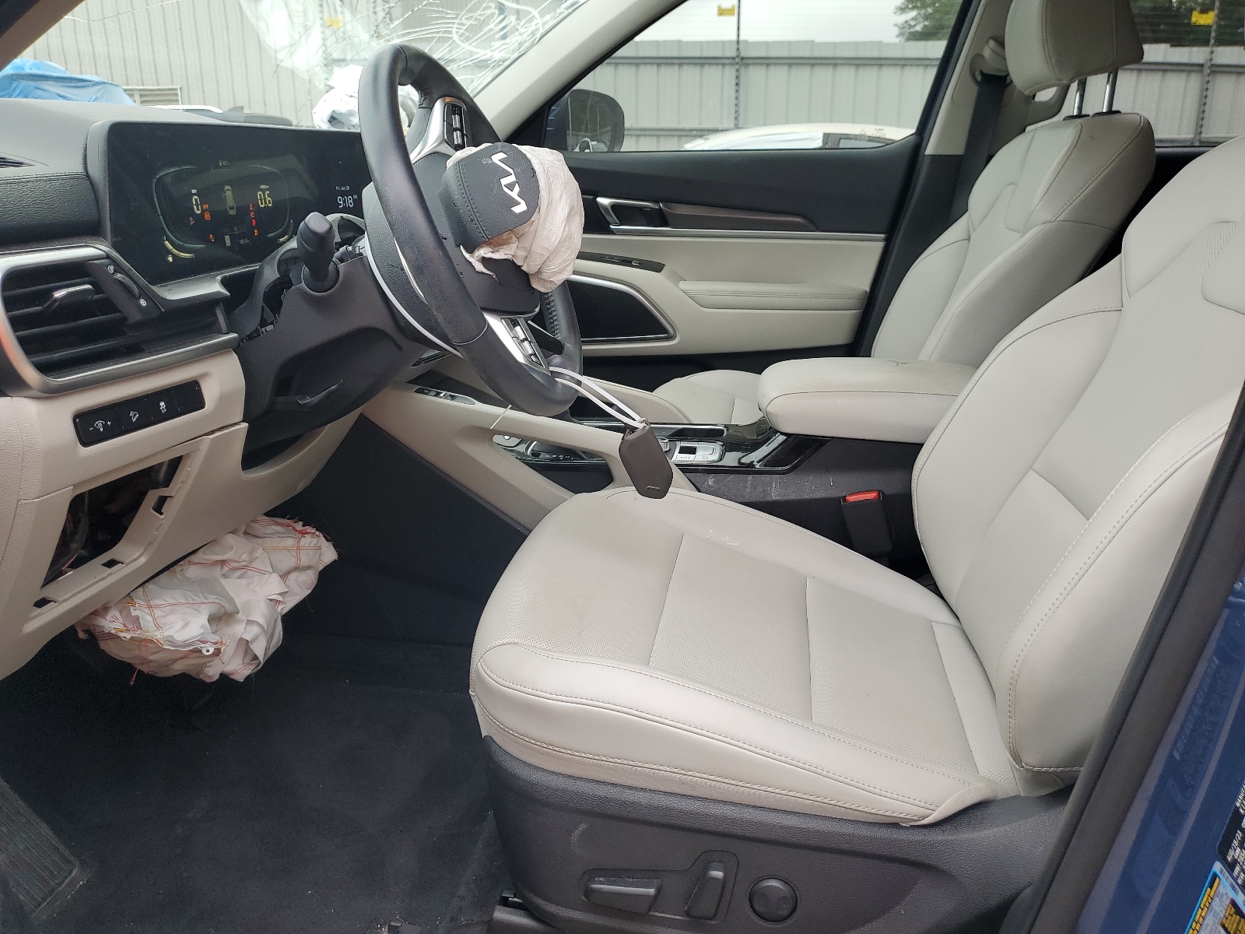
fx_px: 935
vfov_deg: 53.1
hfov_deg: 67.3
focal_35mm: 26
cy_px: 467
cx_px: 622
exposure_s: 1/159
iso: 50
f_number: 1.5
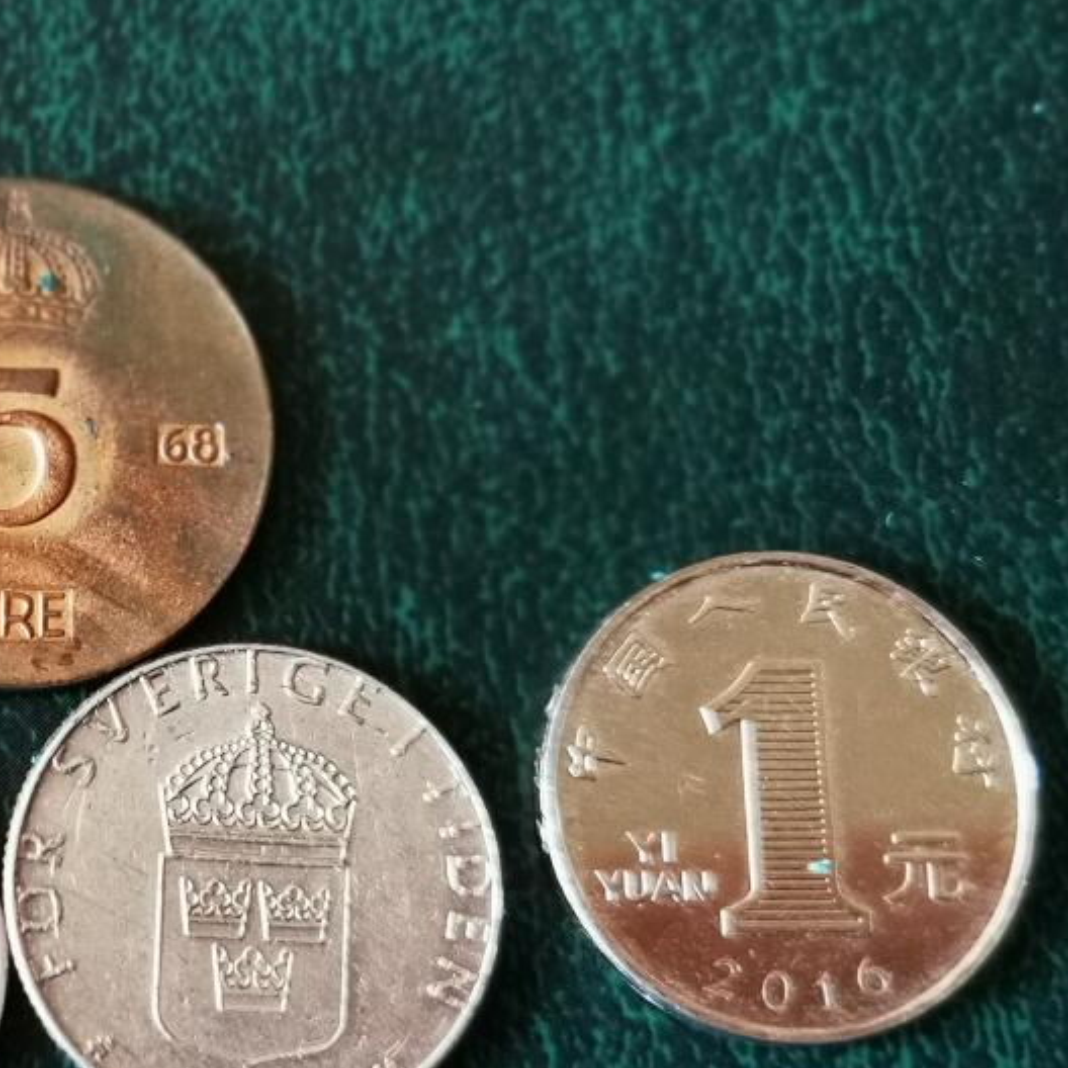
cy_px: 609
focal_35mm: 75
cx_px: -170
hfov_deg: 21.6
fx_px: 2618
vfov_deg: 23.0
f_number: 4
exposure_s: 1/50
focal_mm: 5.56
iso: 250
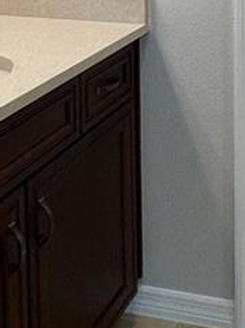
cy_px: -91
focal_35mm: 71
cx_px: 266
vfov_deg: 24.2
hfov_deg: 19.8
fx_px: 672
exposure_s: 1/120
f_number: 2.2
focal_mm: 2.22
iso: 125
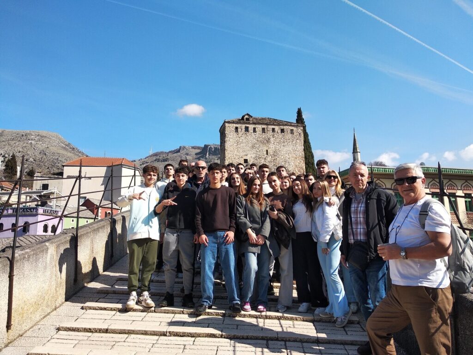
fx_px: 355
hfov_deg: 67.3
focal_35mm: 26
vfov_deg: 53.1
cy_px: 178
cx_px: 236
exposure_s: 1/905
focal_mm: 3.81
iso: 100
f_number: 2.2
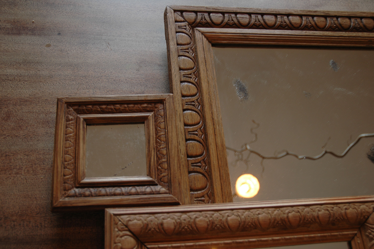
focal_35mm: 38
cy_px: 124
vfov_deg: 35.4
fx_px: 389
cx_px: 187
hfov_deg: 51.3
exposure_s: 1/13
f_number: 3.8
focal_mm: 25
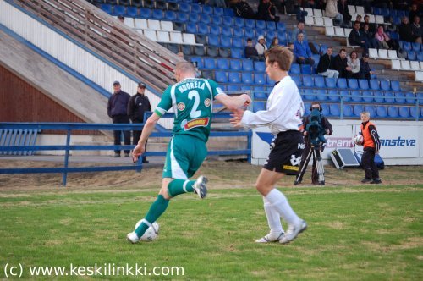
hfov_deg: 18.2
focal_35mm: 112
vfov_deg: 12.1
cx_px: 212
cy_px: 140
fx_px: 1320
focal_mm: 75
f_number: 4.5
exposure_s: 1/320
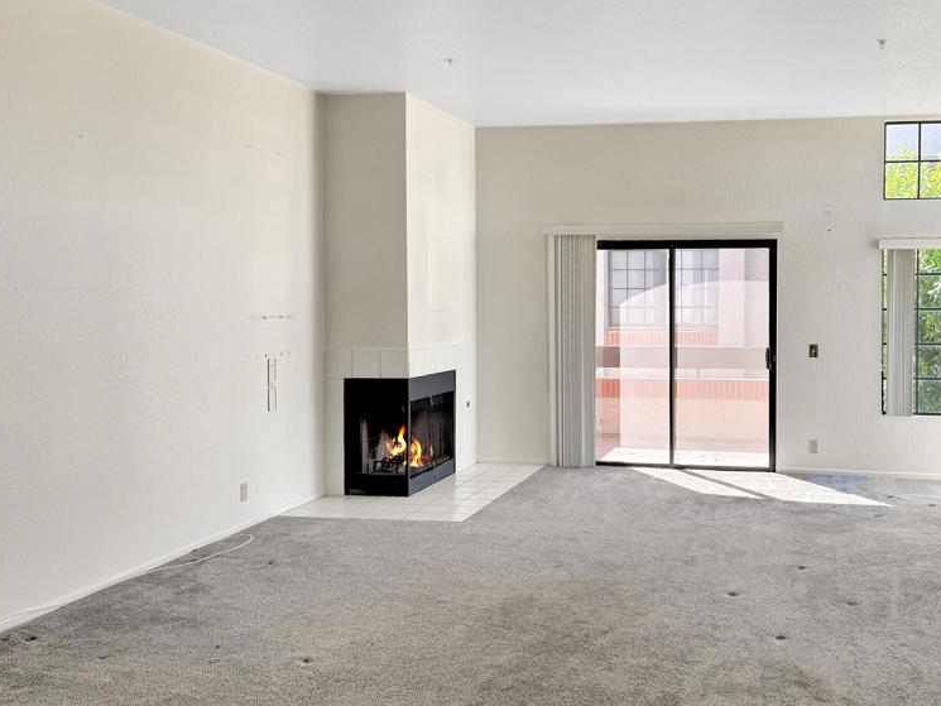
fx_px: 897
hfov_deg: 54.1
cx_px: 634
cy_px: 403
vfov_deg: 42.9
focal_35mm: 33
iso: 64
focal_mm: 6.76
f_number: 1.78
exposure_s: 1/150
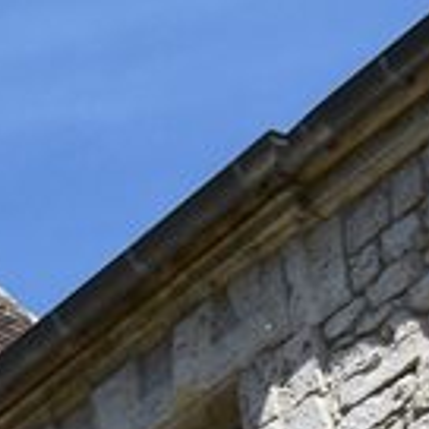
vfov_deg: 5.1
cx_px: -1072
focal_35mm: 310
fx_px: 4347
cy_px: 1678
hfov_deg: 5.2
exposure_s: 1/500
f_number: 11
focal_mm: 22
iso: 250
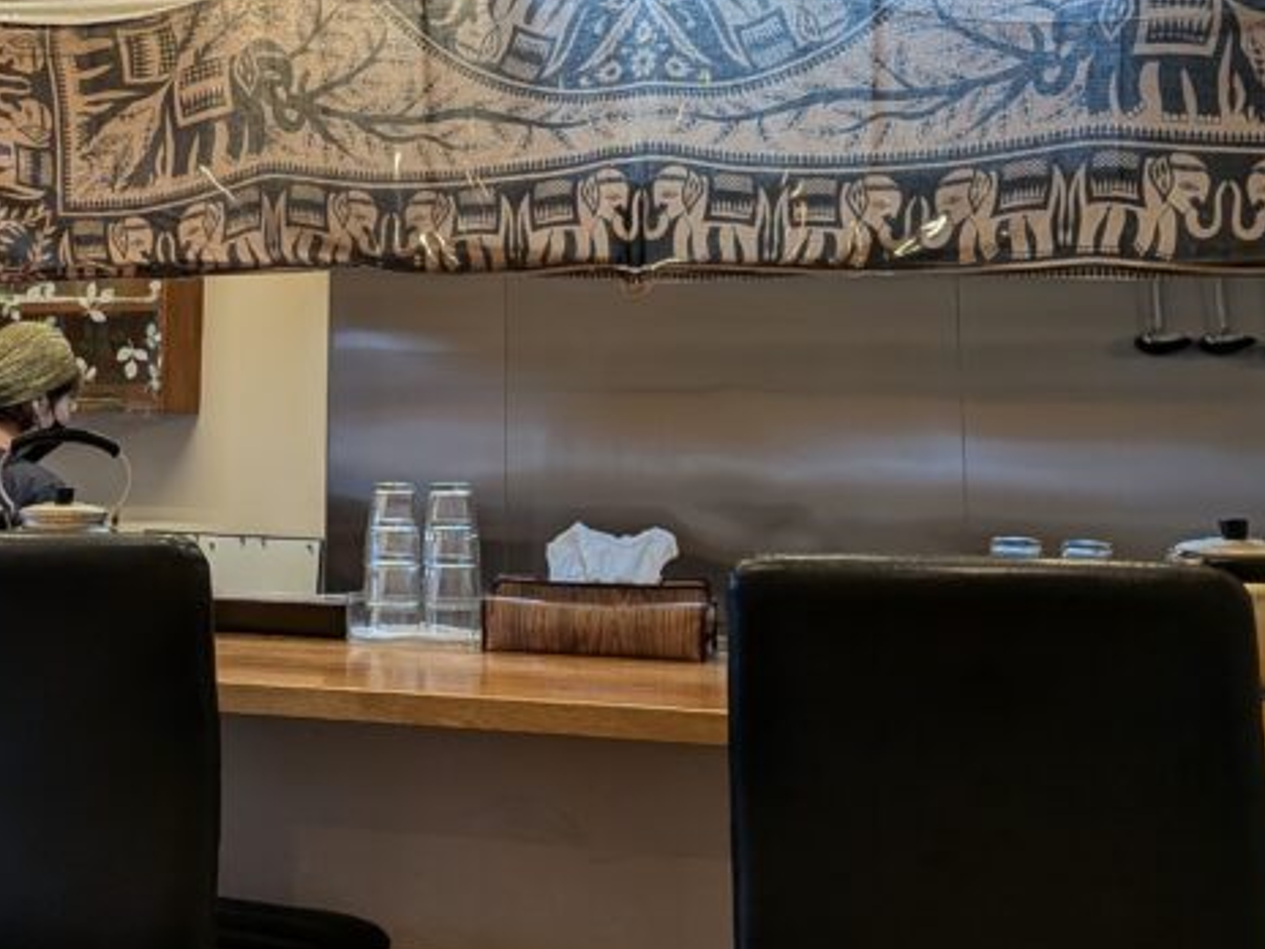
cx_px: 371
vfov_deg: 26.8
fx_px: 1937
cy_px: 131
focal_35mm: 53
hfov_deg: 35.6
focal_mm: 4.53
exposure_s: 1/100
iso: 112
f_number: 1.7
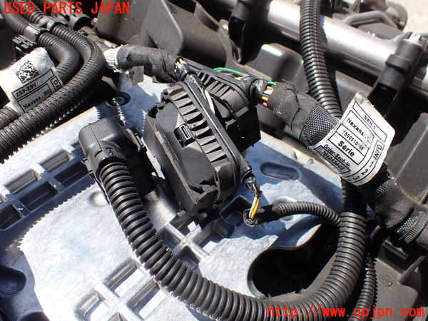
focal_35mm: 30
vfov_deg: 46.8
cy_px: 160
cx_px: 214
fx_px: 371
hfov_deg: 60.0
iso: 100
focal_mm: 5.4
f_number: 3.2
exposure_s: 1/640
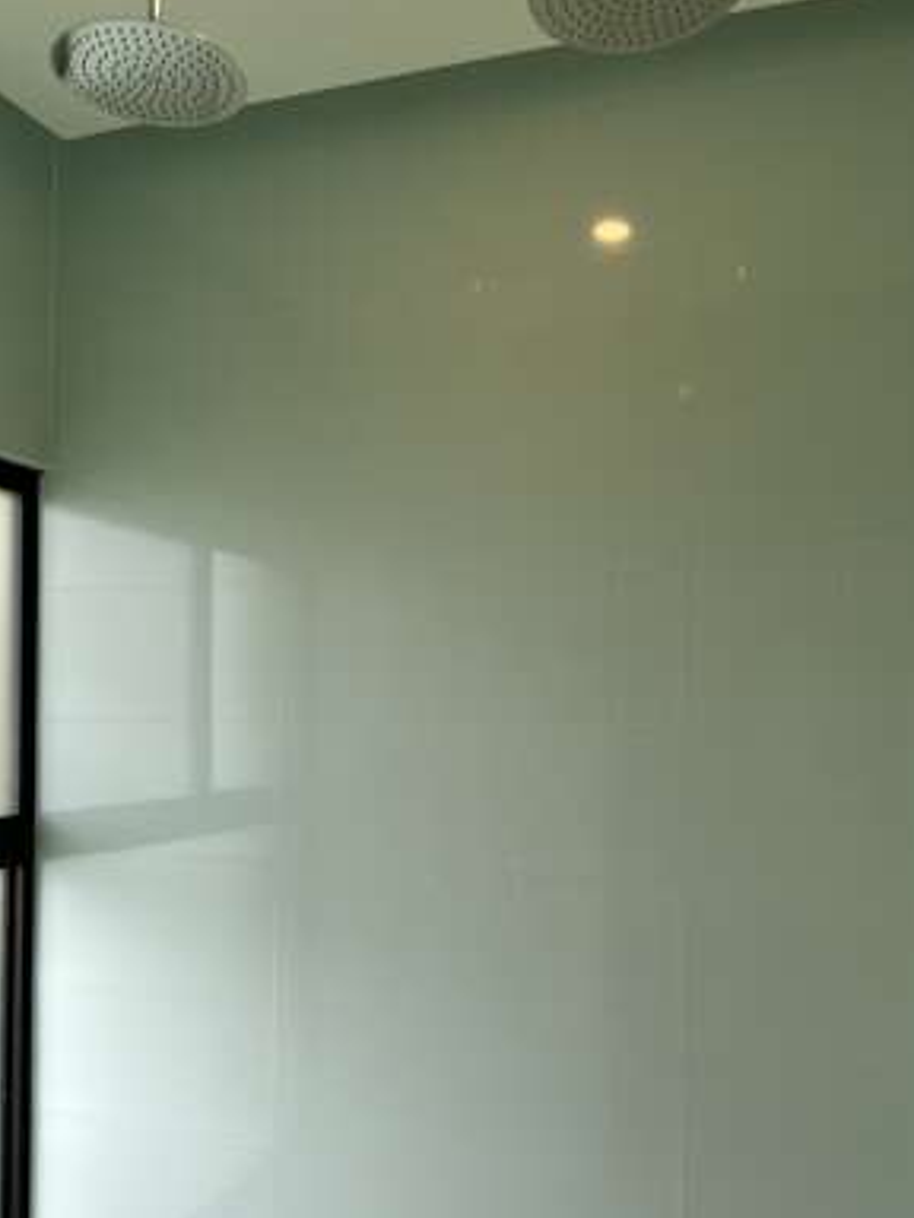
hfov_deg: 44.2
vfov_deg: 56.6
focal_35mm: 32
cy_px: 698
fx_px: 1127
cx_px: 451
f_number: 1.78
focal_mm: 6.86
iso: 80
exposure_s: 1/121
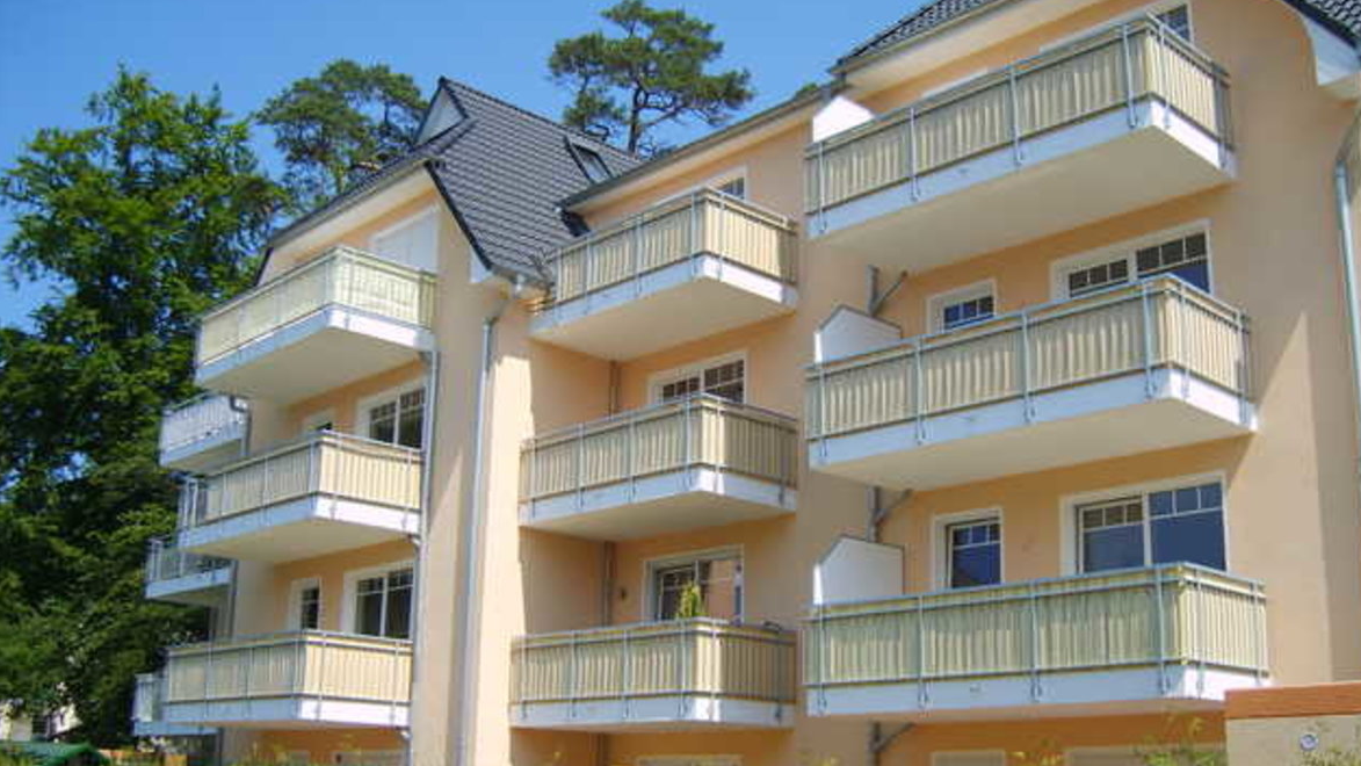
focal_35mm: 39
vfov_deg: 30.3
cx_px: 692
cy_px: 474
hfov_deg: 51.6
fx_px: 1408
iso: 50
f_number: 7.1
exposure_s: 1/180
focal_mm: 7.4
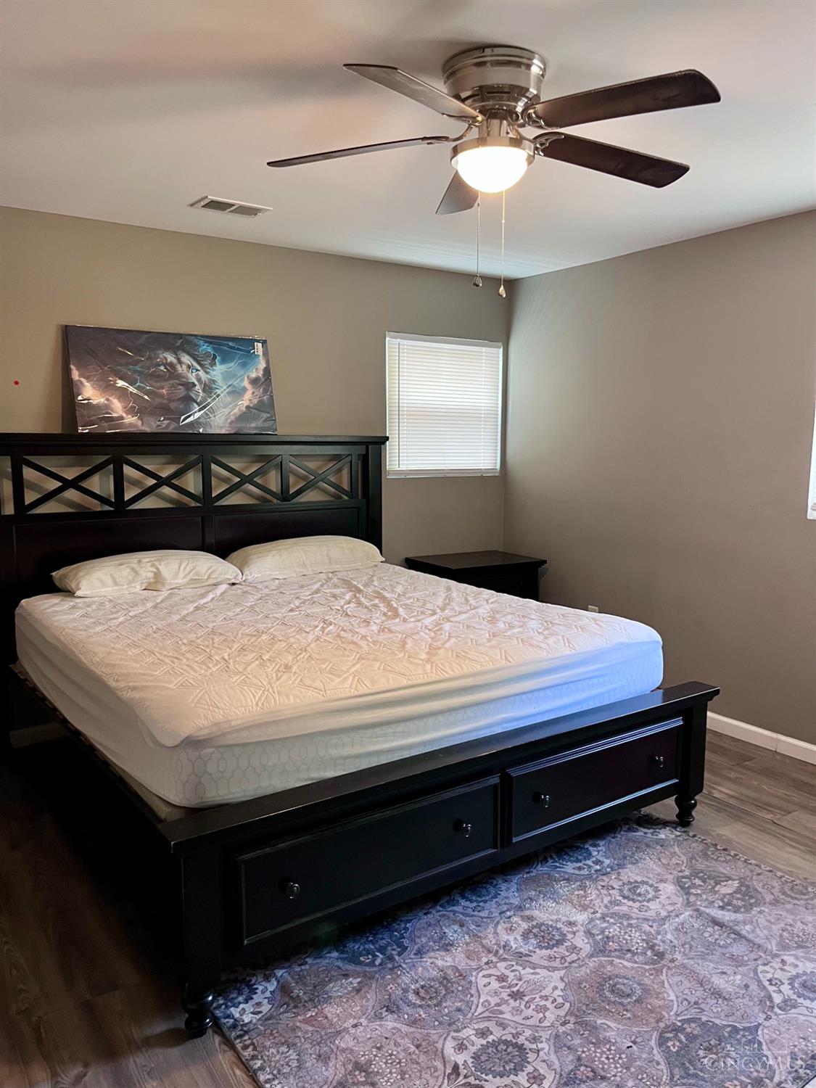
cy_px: 544
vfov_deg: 67.3
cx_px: 408
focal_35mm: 26
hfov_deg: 53.1
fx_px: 817
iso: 250
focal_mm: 5.1
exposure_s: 1/60
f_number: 1.6
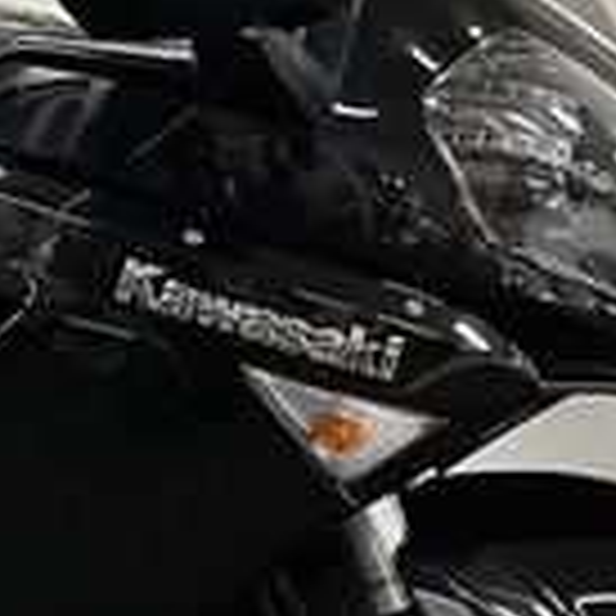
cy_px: 387
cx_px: -198
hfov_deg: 15.4
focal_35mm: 107
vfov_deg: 16.3
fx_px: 2154
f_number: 1.6
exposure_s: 1/50
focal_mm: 5.1
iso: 100
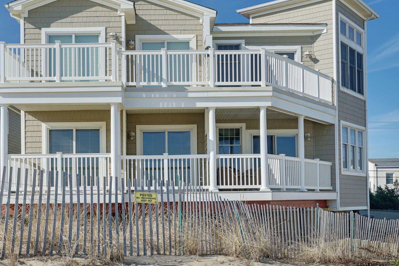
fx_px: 543
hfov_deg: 40.3
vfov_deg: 27.3
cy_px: 188
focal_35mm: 49
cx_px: 172
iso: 200
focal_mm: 31
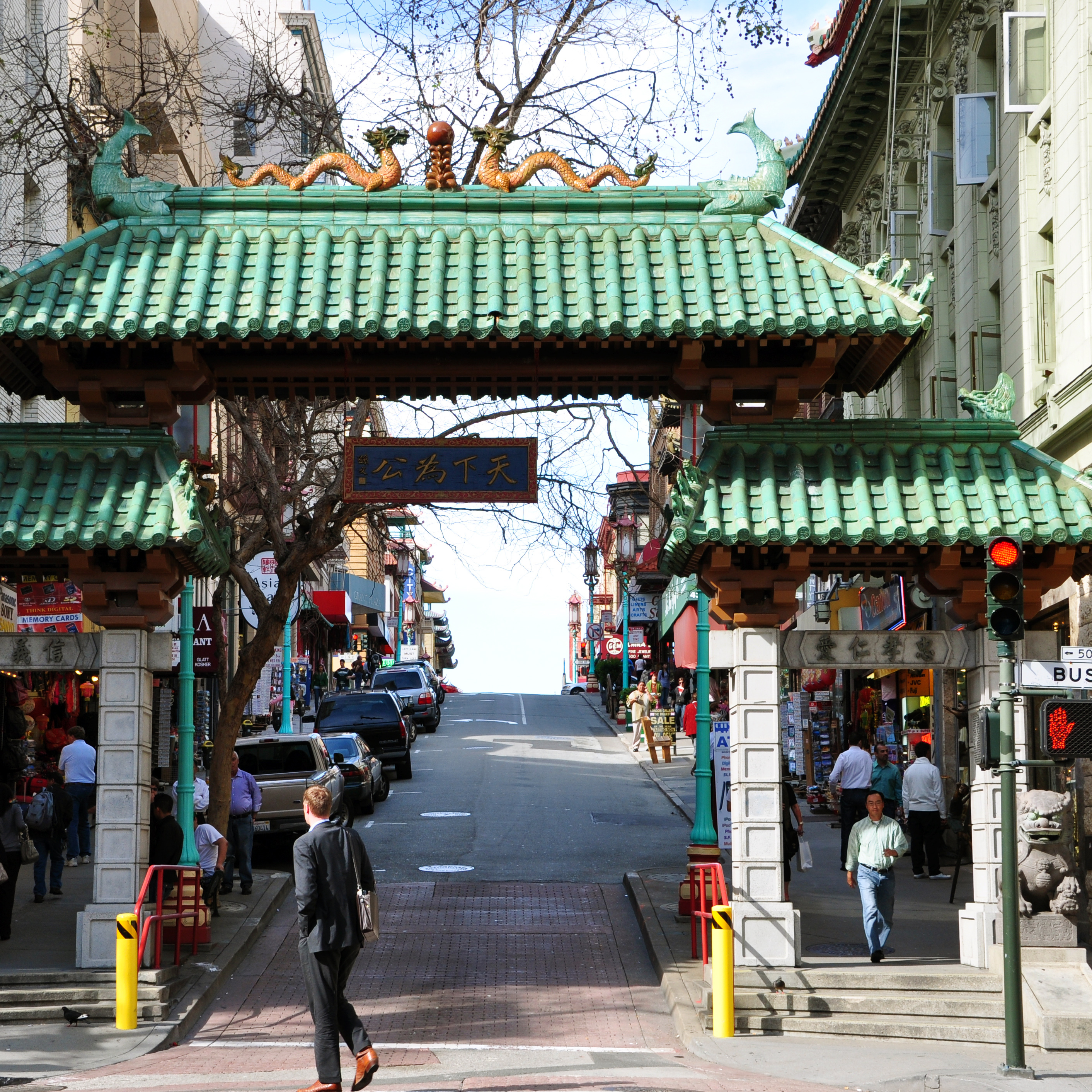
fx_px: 2414
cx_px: 486
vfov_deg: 25.5
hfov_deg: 25.5
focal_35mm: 68
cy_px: 543
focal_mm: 35
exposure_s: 1/125
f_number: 9
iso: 200
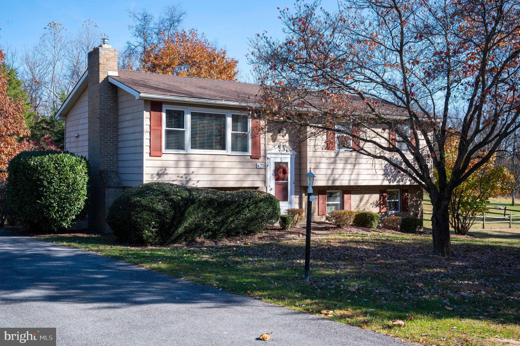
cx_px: 260
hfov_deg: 48.5
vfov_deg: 33.3
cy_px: 173
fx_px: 577
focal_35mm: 40
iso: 1000
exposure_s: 1/500
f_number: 11
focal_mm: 40
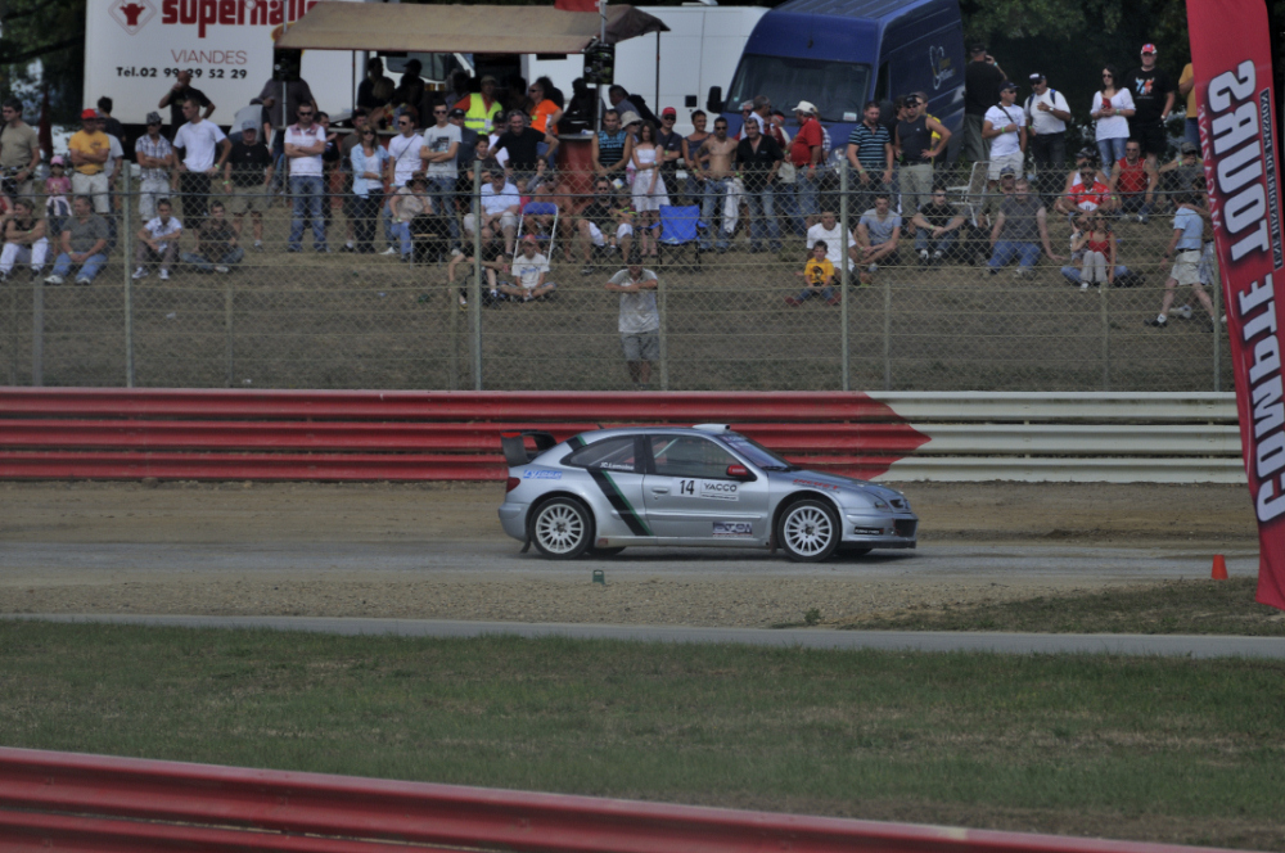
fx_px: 16042
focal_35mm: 450
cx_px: 642
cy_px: 426
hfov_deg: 4.6
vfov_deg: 3.0
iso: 200
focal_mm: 300
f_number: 5.6
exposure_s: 1/1000
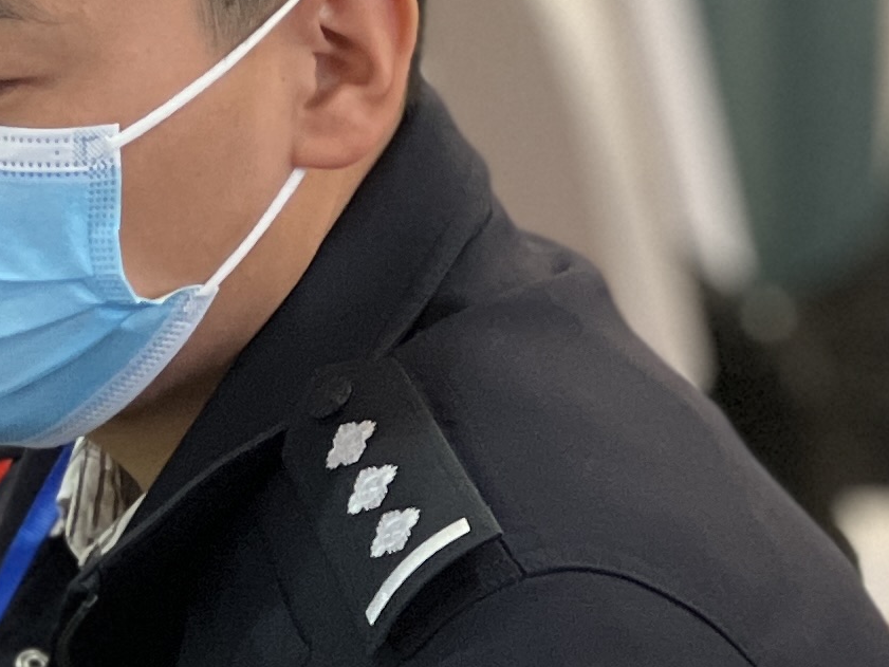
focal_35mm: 369
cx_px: 61
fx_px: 9478
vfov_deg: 4.0
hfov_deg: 5.4
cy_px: 441
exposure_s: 1/33
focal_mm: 9
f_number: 2.8
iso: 250
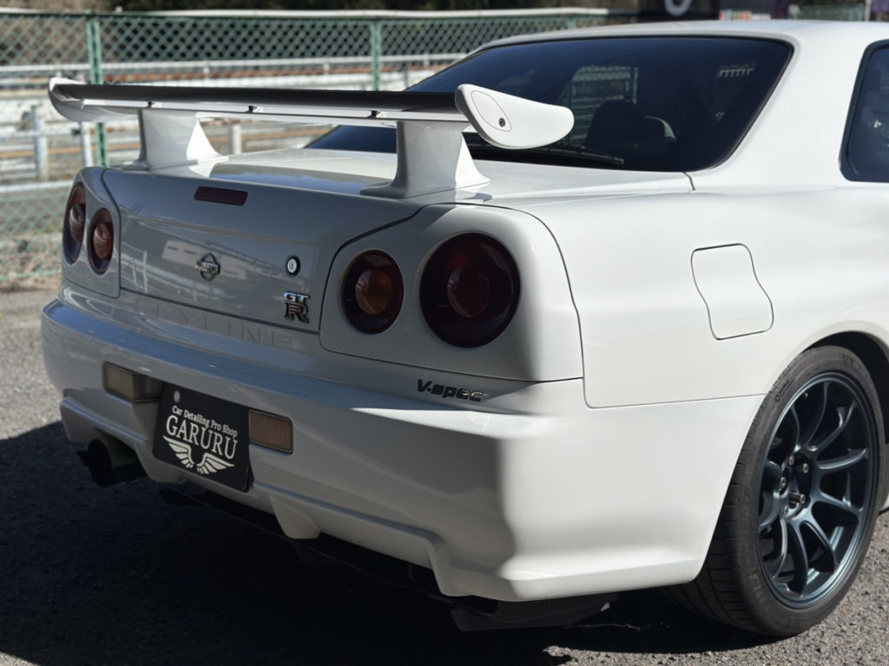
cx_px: 444
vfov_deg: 30.3
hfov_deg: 39.7
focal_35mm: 48
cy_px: 333
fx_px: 1233
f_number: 1.78
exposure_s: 1/18868
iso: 100
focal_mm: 6.86
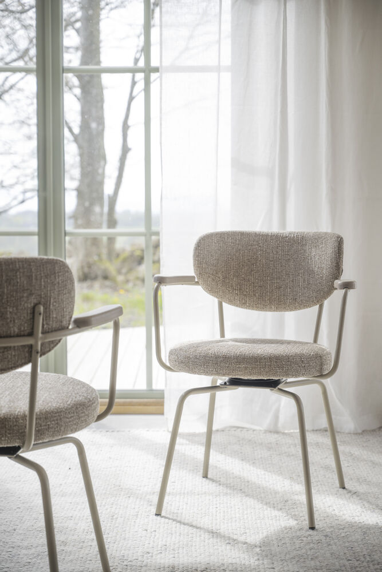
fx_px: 1114
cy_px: 286
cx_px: 191
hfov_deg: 19.5
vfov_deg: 28.8
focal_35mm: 70
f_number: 4
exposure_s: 1/125
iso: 100
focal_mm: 70
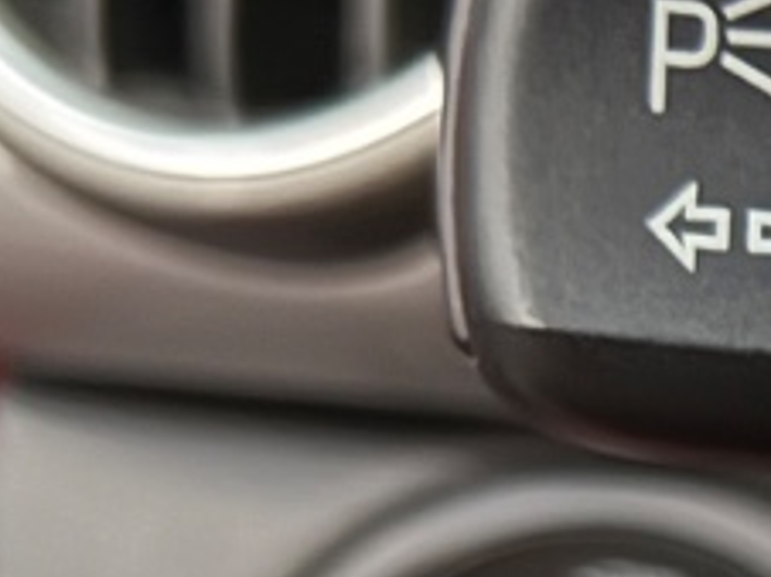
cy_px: 840
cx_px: 1460
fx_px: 3782
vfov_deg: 8.5
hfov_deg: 10.8
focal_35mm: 170
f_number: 1.78
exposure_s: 1/25
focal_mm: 6.76
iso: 1000
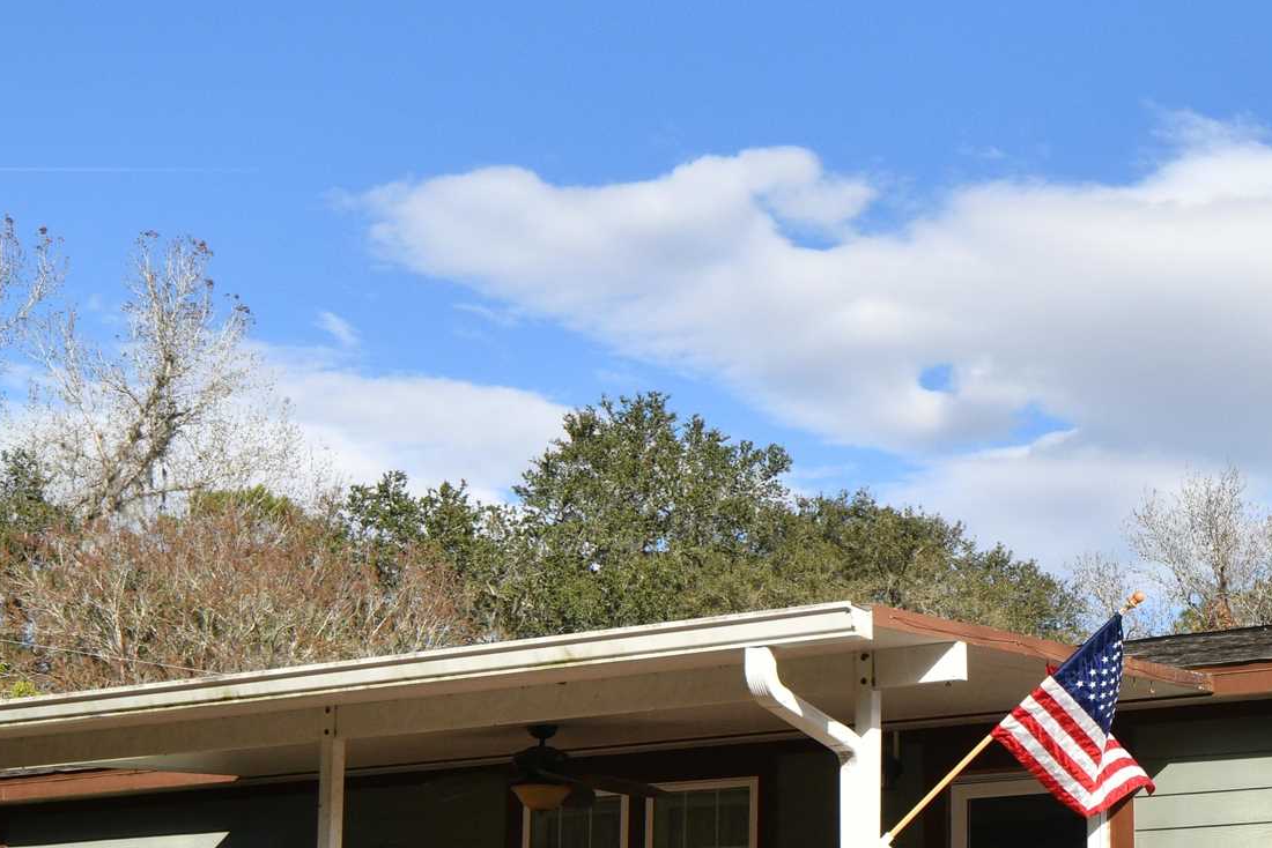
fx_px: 2368
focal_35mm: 67
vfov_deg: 19.8
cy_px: 811
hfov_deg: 29.2
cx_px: 1064
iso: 400
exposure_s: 1/640
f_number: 9
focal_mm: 24
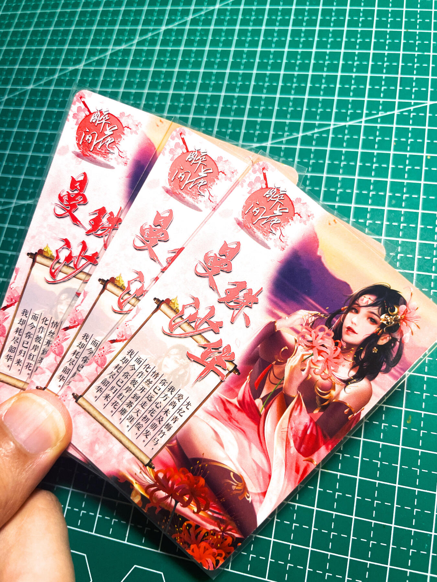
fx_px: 438
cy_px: 291
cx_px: 218
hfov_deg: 53.1
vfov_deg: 67.3
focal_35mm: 26
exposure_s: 1/49
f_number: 1.6
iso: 110
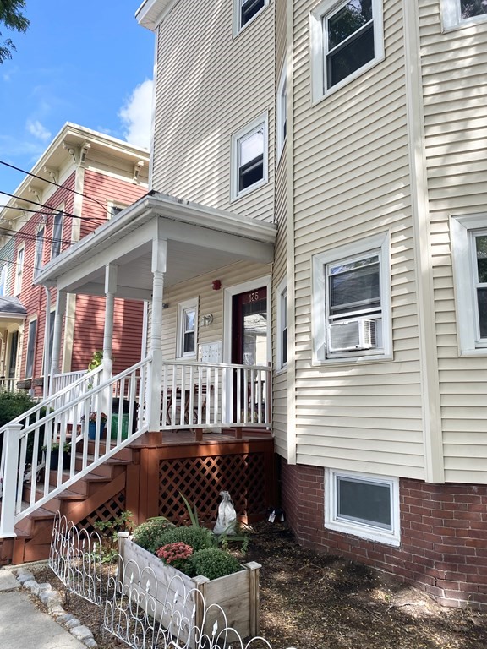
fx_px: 488
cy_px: 324
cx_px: 244
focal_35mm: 26
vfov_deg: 67.3
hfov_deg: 53.1
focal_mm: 4.25
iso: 32
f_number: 1.8
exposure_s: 1/637
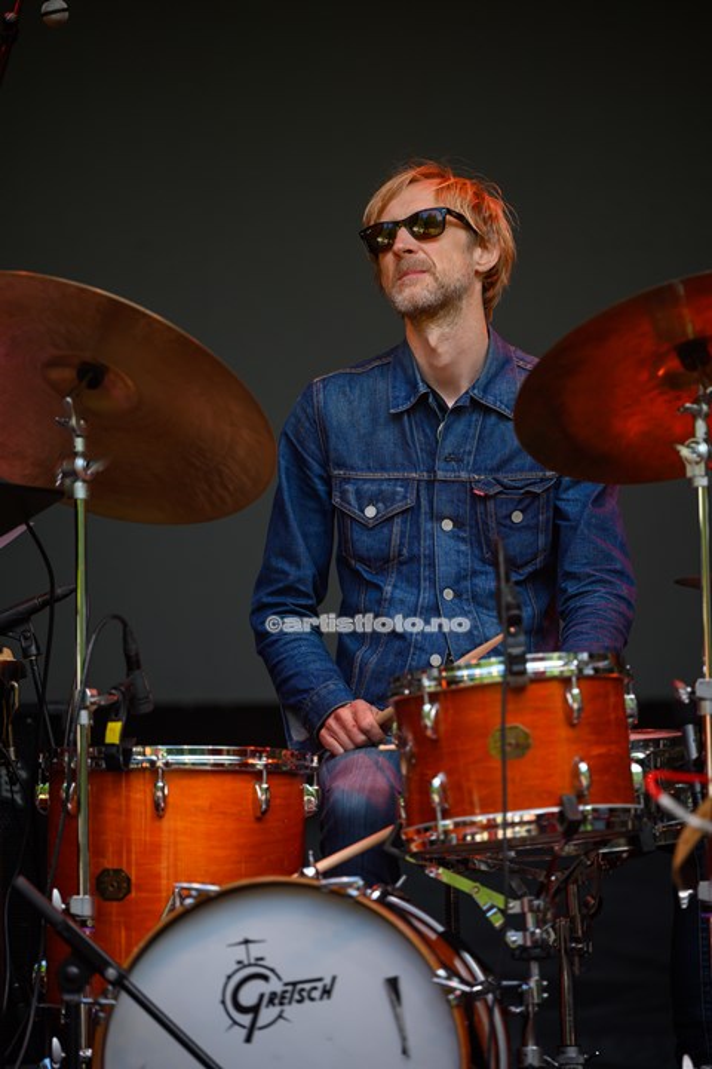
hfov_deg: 7.4
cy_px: 534
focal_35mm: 185
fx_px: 5488
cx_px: 356
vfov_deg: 11.1
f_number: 2.8
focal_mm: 185
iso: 320
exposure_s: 1/800
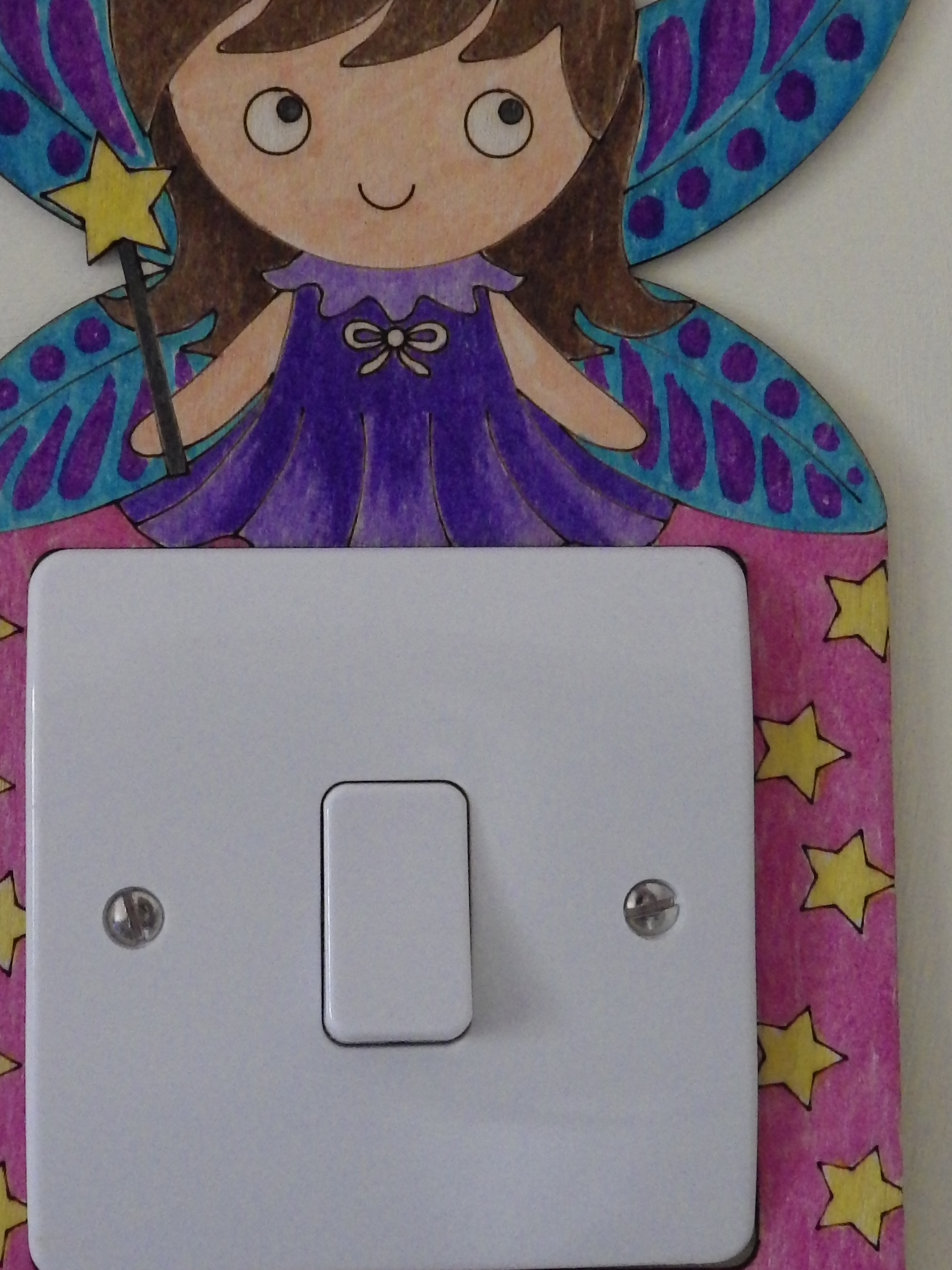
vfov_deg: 42.9
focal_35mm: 44
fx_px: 1613
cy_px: 629
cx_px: 396
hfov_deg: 32.8
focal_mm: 4
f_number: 3.1
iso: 500
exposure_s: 1/45
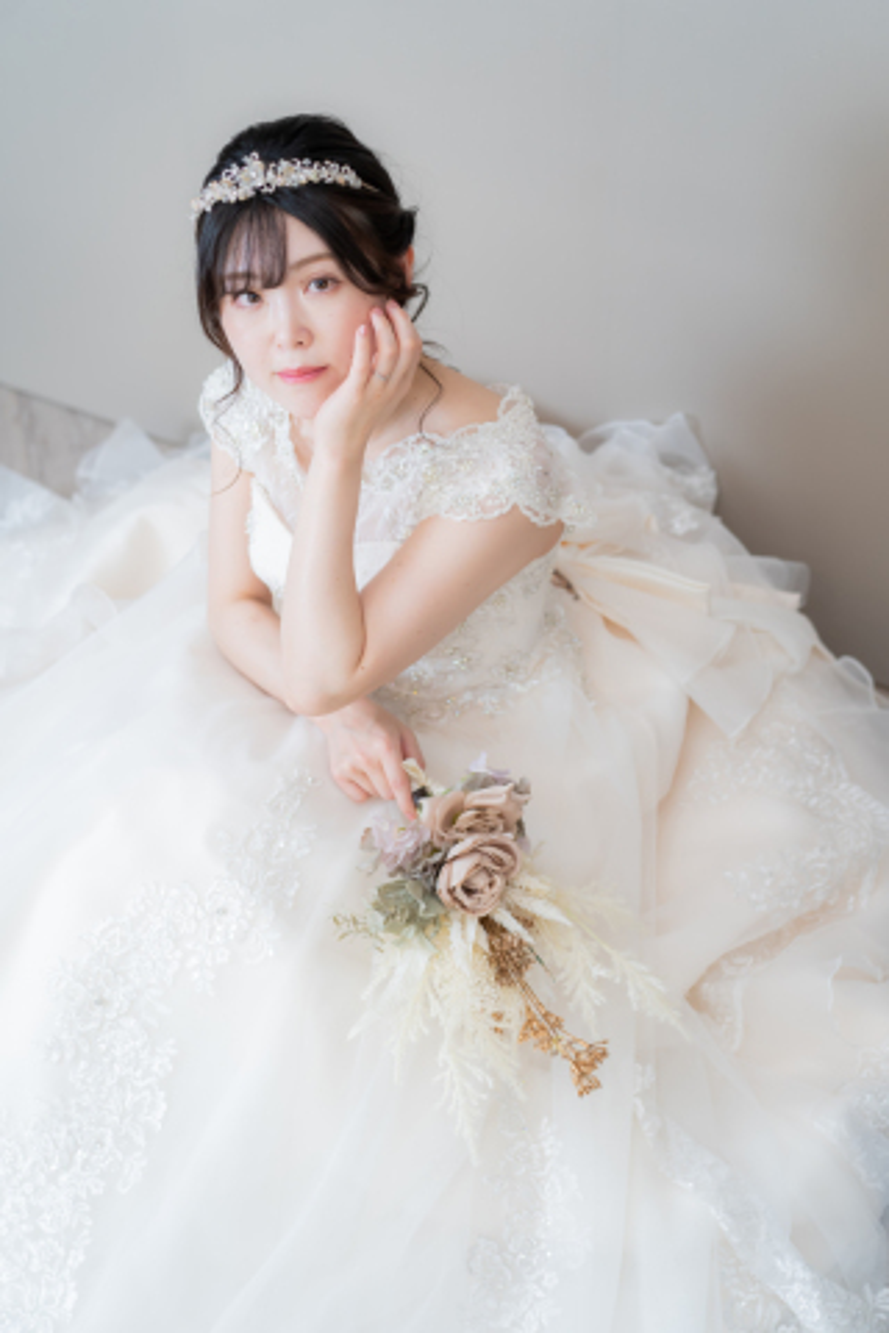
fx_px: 2037
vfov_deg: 36.2
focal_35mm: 55
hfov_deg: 24.6
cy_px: 666
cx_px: 444
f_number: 2.8
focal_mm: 55
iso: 640
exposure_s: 1/200
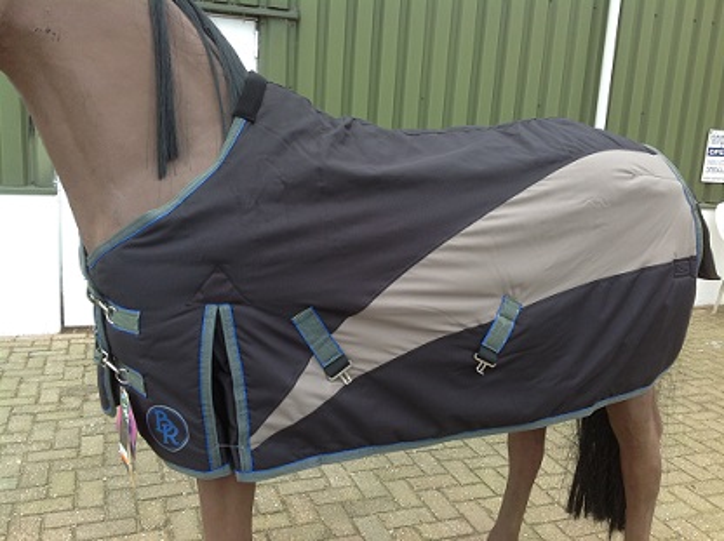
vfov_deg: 40.6
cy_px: 270
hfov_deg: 52.7
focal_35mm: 35
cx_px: 362
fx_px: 731
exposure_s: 1/60
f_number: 2.4
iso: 64
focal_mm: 4.28
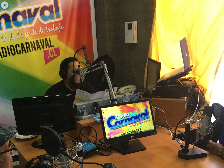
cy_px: 113
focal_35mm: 48
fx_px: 311
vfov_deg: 30.0
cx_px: 97
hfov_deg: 39.6
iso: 125
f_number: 2.2
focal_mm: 4.15
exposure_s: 1/33
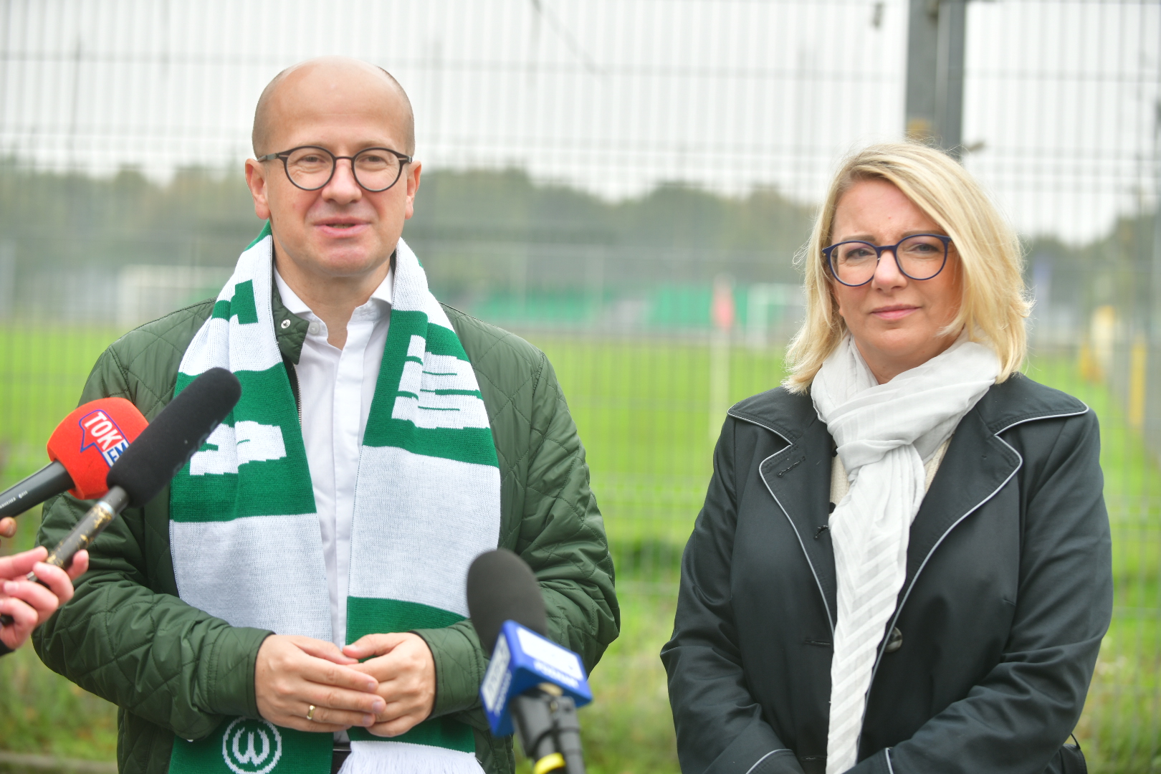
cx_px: 580
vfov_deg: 14.4
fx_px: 3064
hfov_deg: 21.5
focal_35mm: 95
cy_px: 387
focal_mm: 95
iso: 125
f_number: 4.5
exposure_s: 1/100
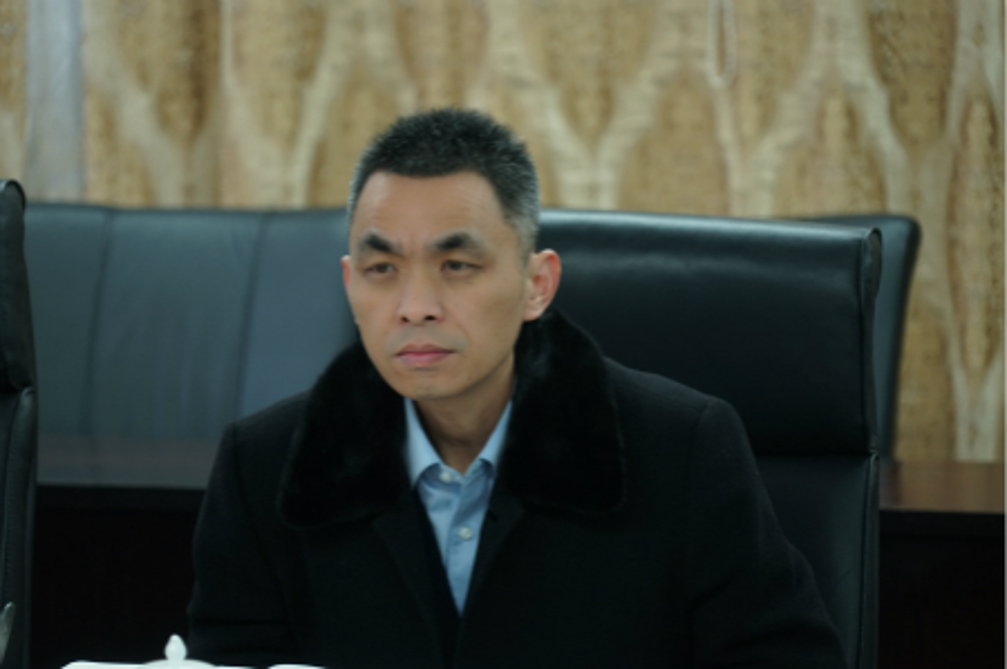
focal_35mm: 201
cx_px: 504
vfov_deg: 6.8
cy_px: 334
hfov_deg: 10.2
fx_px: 5616
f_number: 6.3
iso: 400
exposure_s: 1/6
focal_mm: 201
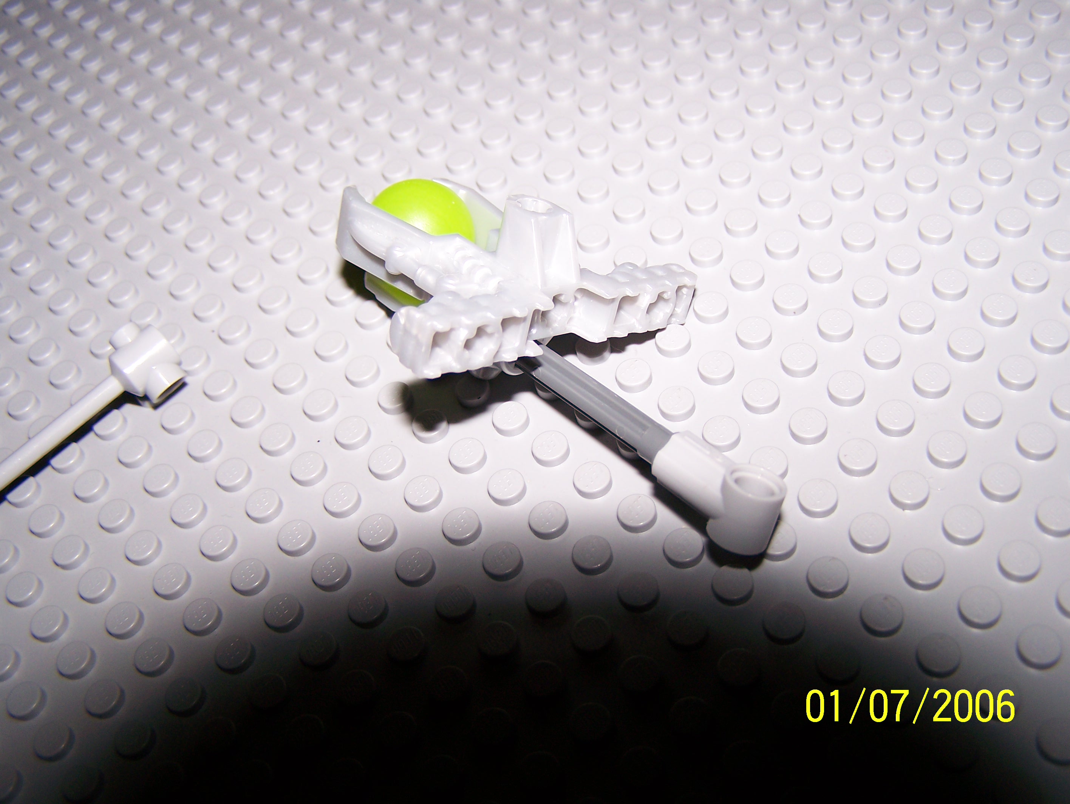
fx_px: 1175
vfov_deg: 37.8
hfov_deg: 48.9
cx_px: 535
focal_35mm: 38
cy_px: 402
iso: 80
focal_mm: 6.3
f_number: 2.8
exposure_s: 1/800
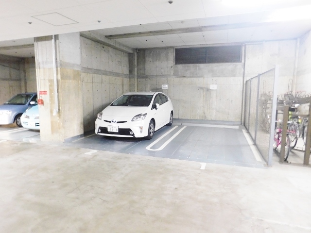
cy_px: 116
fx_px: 207
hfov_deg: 73.9
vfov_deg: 58.9
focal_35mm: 23
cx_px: 156
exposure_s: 1/8
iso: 400
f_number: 3
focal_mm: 4
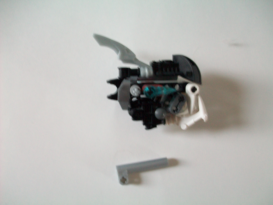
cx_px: 136
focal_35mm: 34
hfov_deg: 54.0
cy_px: 102
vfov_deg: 41.8
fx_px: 268
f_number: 2.8
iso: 160
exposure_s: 1/6
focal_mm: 5.7
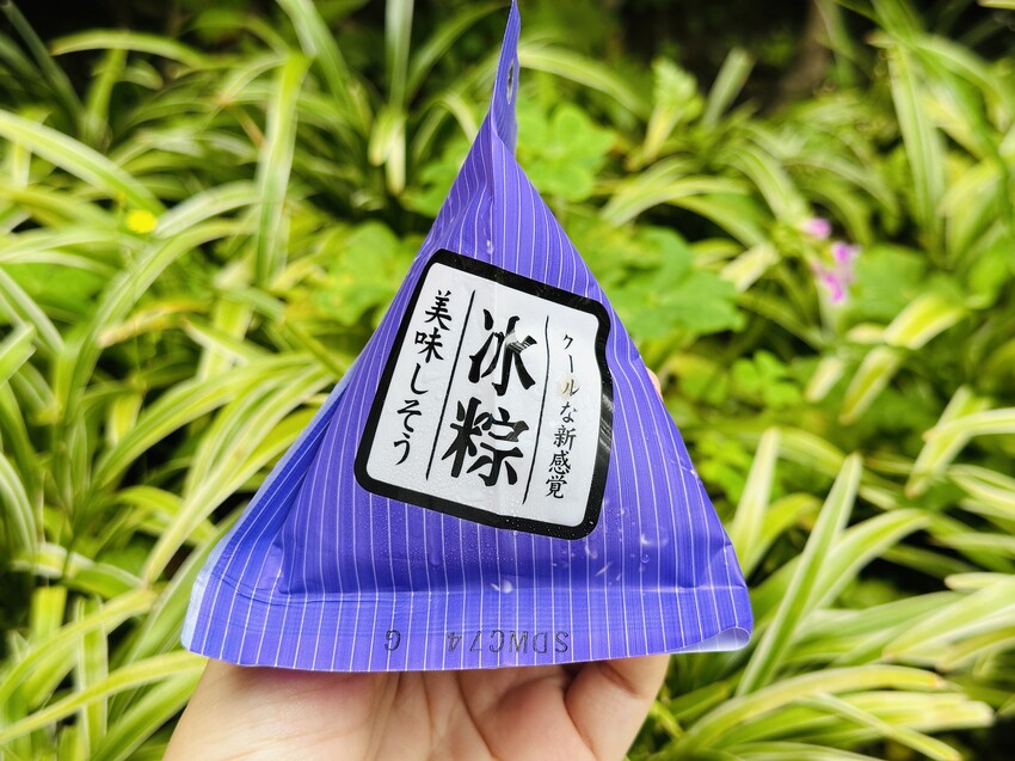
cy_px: 380
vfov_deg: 30.3
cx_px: 508
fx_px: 1407
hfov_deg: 39.7
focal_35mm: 48
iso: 64
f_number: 1.78
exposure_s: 1/450
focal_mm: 6.86
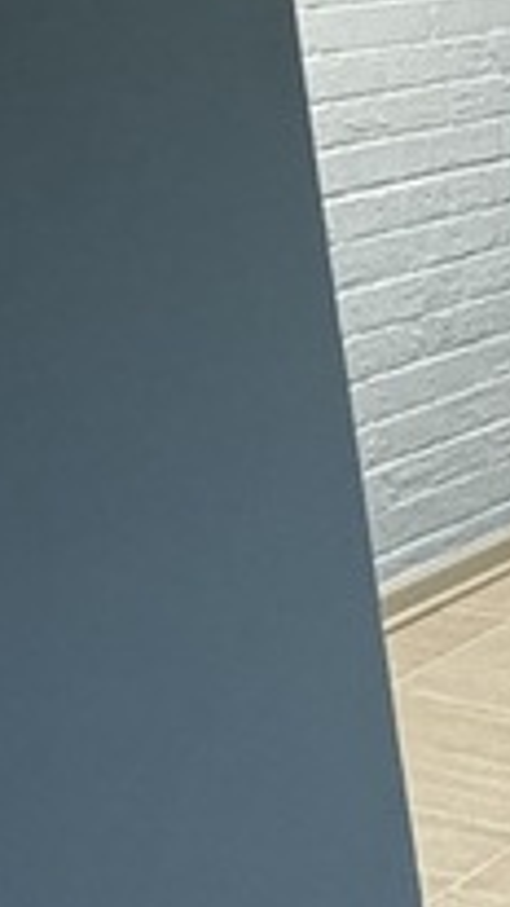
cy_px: 286
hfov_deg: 11.8
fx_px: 1922
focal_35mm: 80
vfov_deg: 26.3
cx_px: 1284
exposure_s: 1/120
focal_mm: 2.22
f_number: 2.2
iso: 320
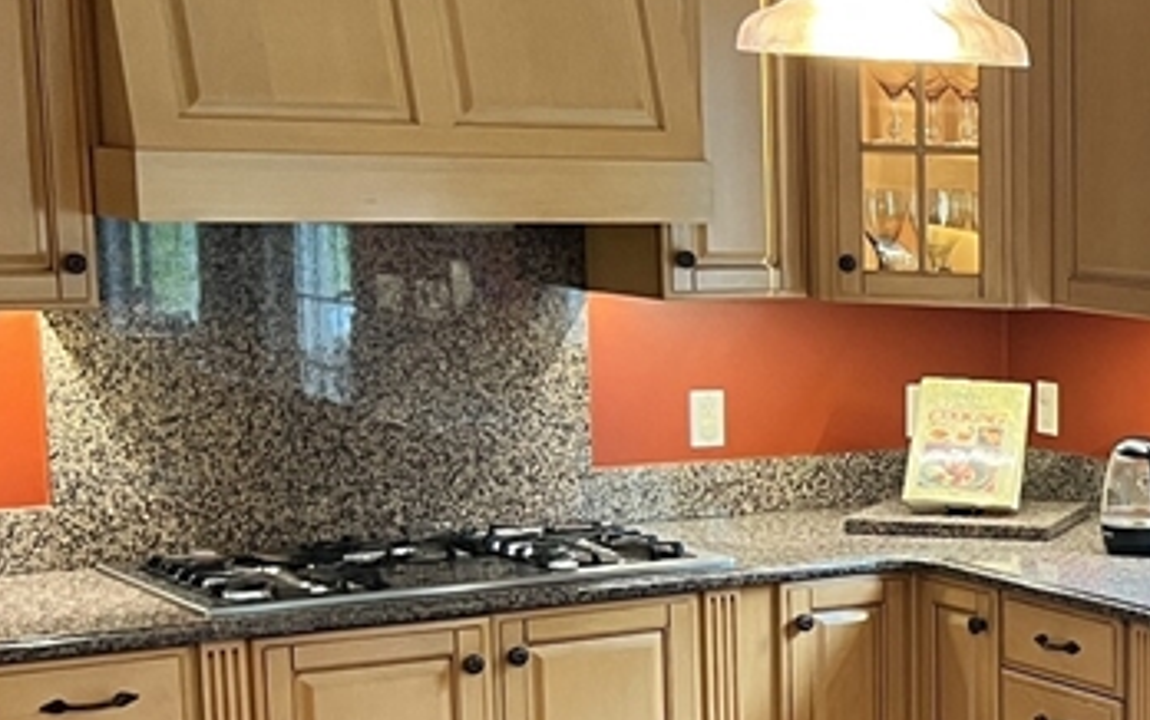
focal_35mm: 81
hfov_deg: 23.1
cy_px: 614
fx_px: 2540
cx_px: 1434
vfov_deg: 16.0
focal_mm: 5.7
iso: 125
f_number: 1.5
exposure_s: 1/60
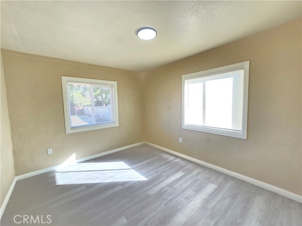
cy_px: 113
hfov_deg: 106.2
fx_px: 113
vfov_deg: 89.9
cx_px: 151
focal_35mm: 13
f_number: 2.2
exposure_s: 1/60
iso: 80
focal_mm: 2.2
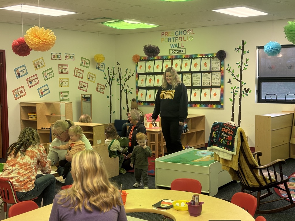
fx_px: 443
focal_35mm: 52
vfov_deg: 28.0
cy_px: 110
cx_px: 148
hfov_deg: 36.8
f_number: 1.6
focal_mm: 5.96
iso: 80
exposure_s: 1/60
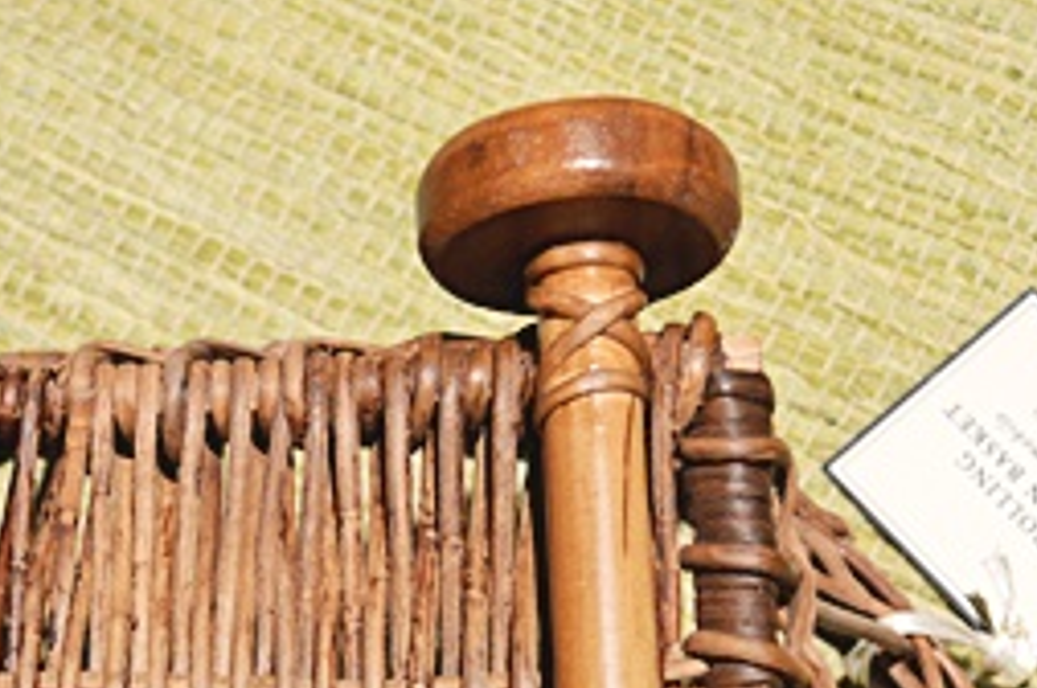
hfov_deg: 18.9
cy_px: 866
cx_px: 295
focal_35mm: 108
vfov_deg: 12.3
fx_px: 3107
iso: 400
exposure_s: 1/25
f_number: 4.2
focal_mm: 26
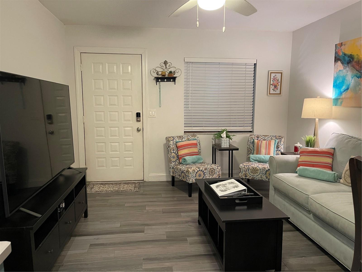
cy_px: 136
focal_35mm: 25
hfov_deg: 69.4
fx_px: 261
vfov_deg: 54.9
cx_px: 181
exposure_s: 1/60
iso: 400
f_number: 1.6
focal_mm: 5.1
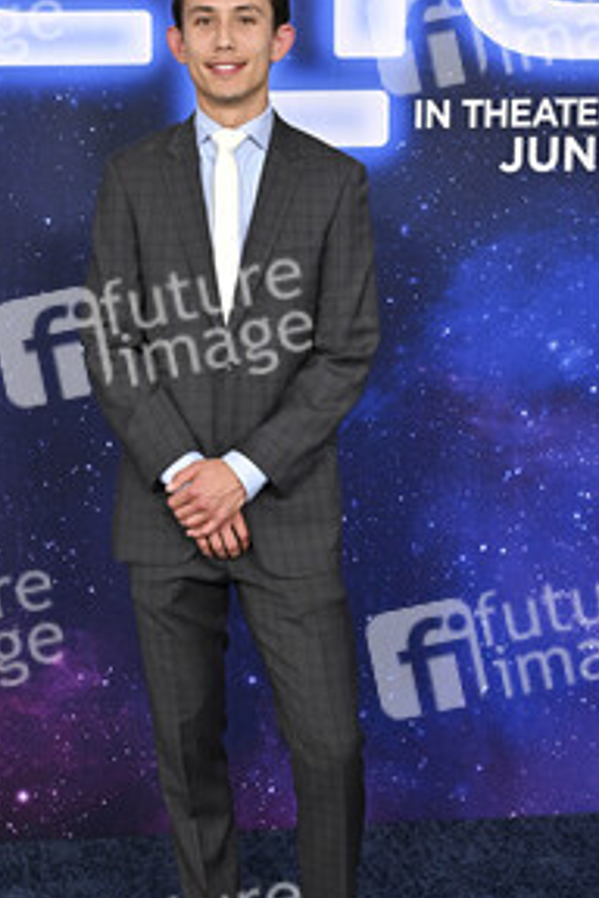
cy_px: 490
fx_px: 1872
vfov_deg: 27.0
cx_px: 243
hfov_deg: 18.2
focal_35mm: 75
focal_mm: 54
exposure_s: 1/320
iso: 1600
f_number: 5.6
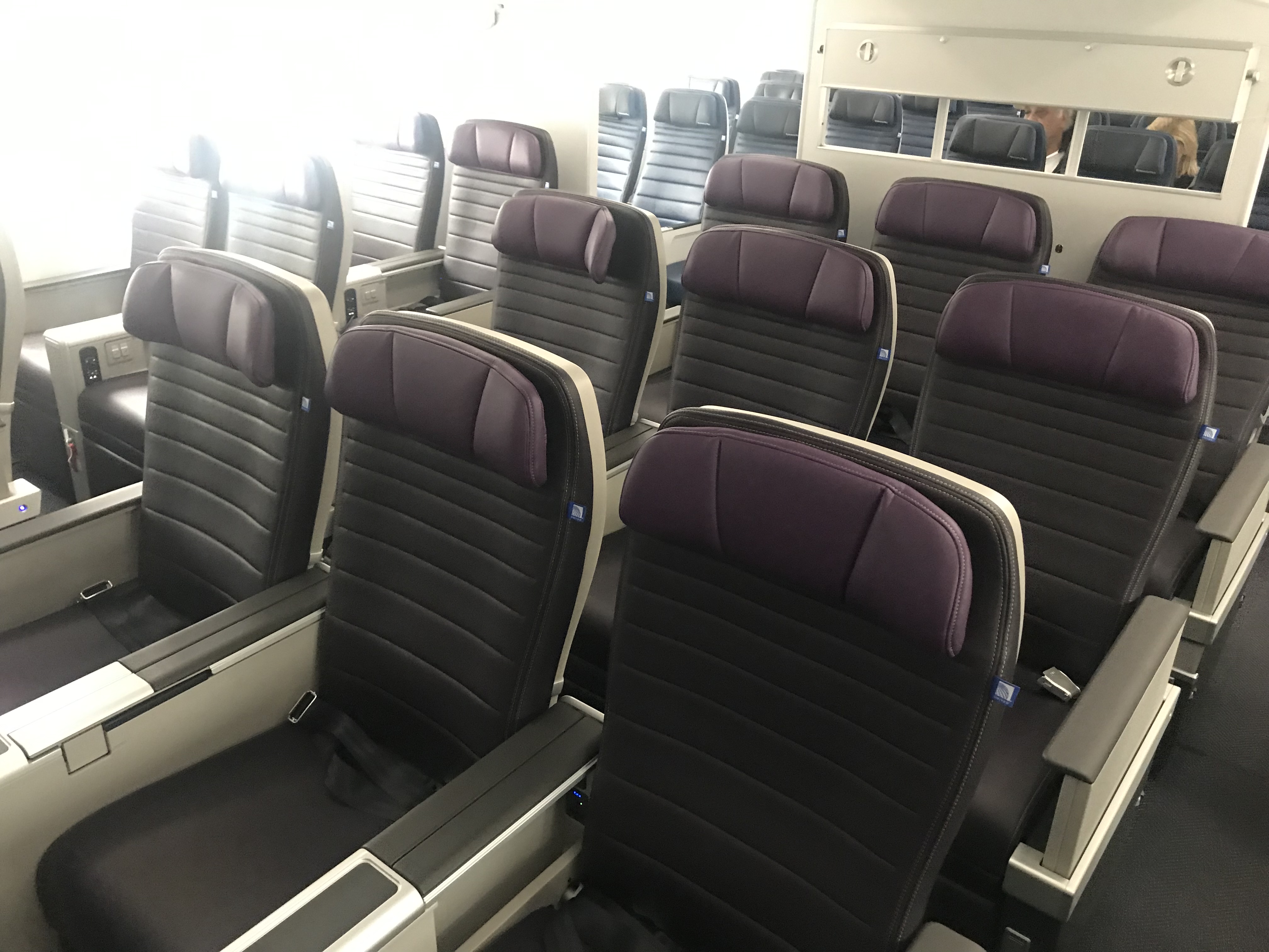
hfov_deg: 63.4
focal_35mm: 28
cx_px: 634
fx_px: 1026
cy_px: 476
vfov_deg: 49.7
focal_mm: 3.99
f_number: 1.8
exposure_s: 1/11
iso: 100
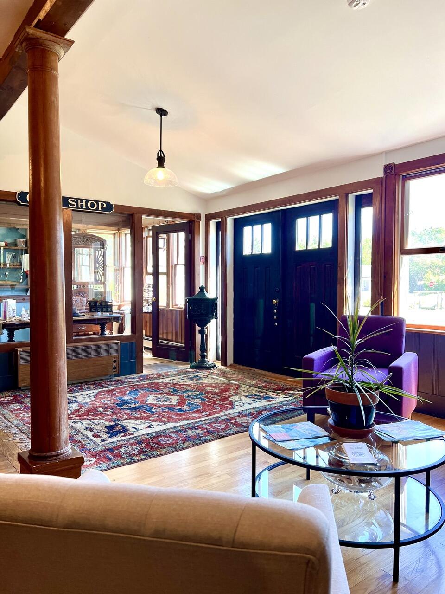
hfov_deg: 53.1
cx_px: 222
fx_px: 446
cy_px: 297
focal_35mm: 26
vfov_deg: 67.3
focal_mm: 5.7
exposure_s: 1/120
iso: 80
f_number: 1.5
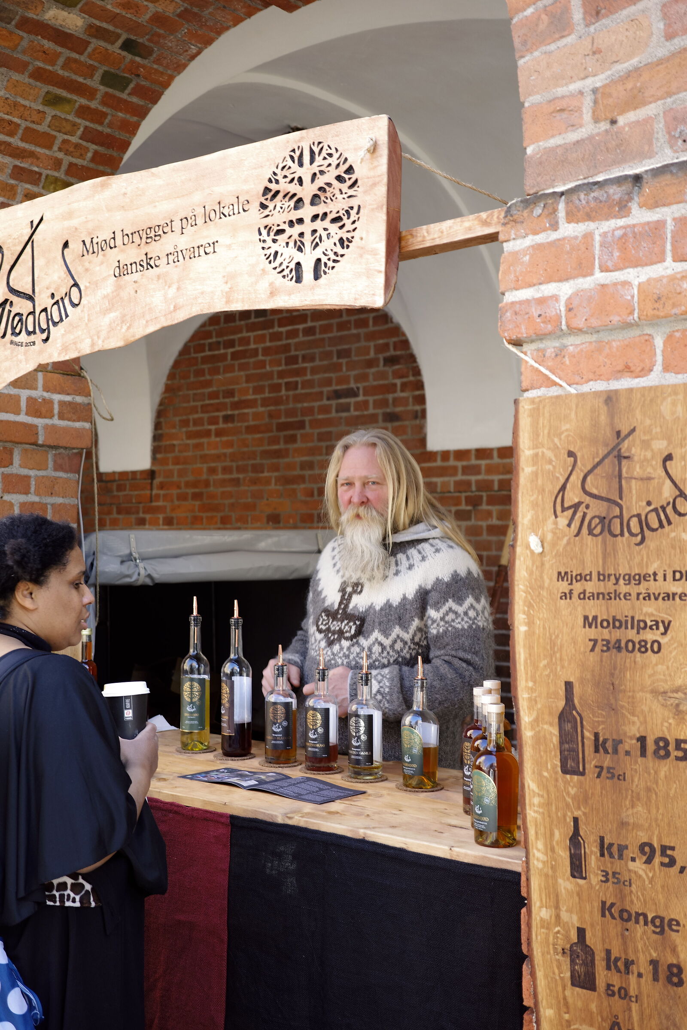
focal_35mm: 40
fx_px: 1145
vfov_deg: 48.5
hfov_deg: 33.4
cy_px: 515
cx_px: 344
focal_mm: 26
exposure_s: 1/50
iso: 100
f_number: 2.8
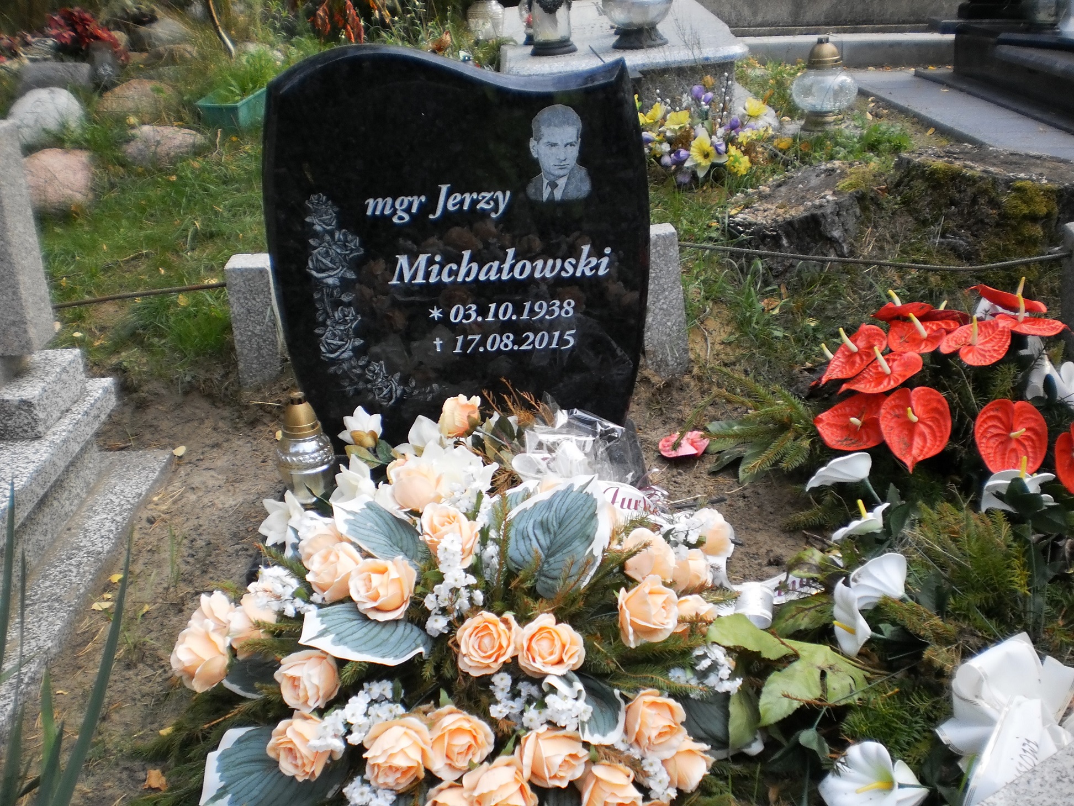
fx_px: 1117
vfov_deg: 39.7
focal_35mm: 36
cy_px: 403
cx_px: 537
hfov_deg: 51.4
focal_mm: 6.3
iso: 100
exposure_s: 1/160
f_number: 3.1
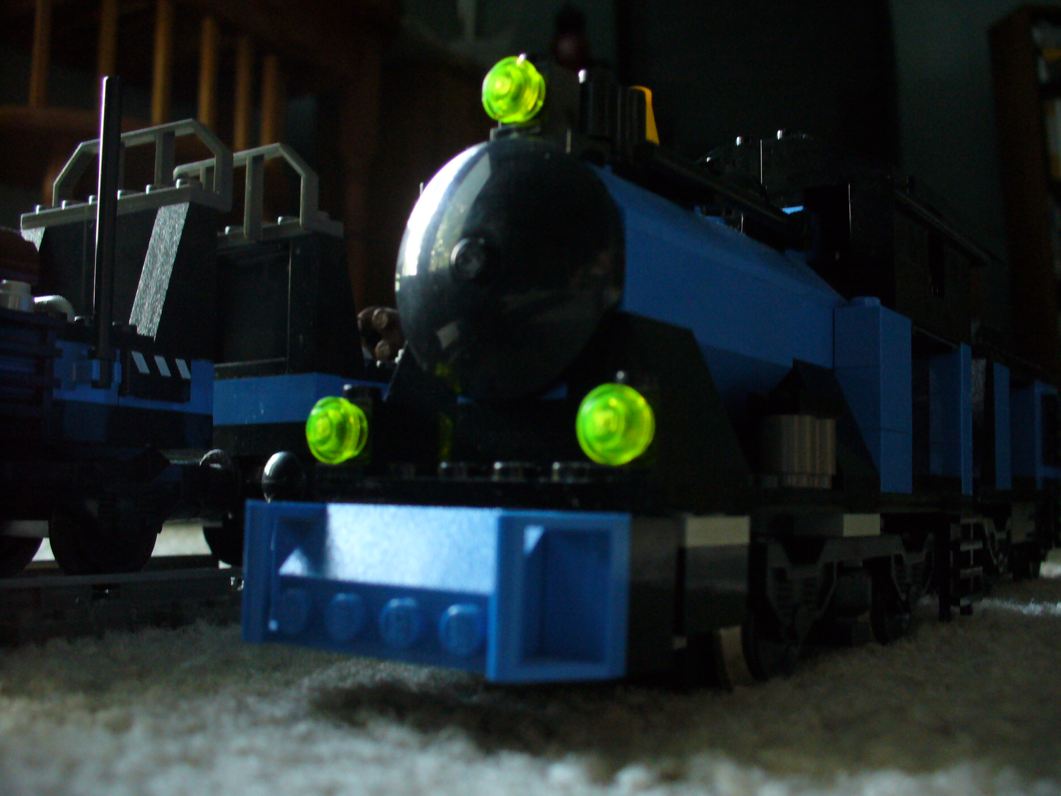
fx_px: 1134
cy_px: 398
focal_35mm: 37
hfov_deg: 50.1
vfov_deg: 38.7
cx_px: 530
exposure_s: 1/8
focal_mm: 6.1
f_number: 2.8
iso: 200
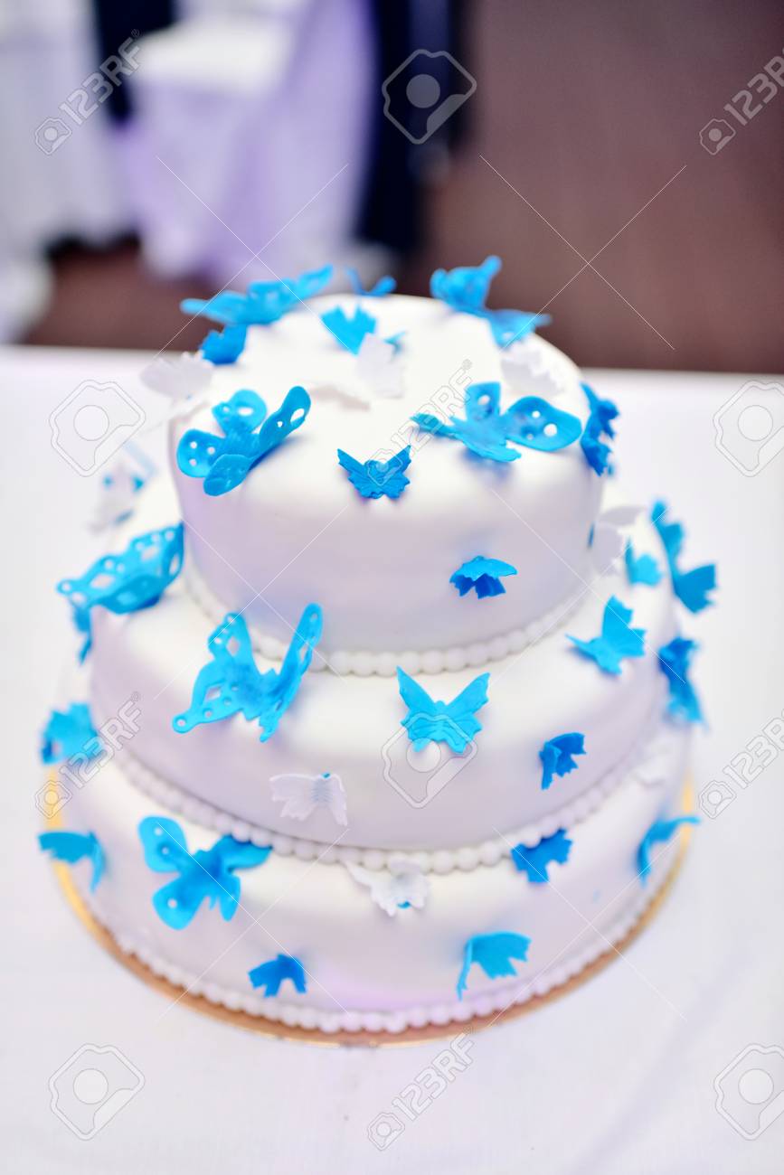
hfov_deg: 37.9
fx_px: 1143
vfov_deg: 54.4
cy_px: 588
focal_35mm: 35
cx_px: 392
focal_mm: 35
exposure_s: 1/160
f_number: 2
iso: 800
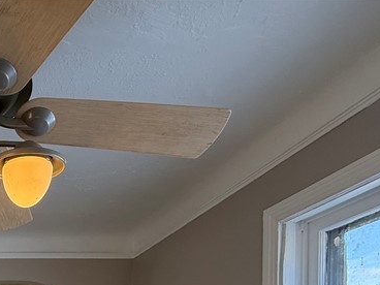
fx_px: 428
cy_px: 391
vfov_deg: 28.5
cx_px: -48
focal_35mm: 39
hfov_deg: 38.6
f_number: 2.2
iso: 160
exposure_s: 1/120
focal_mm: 2.22
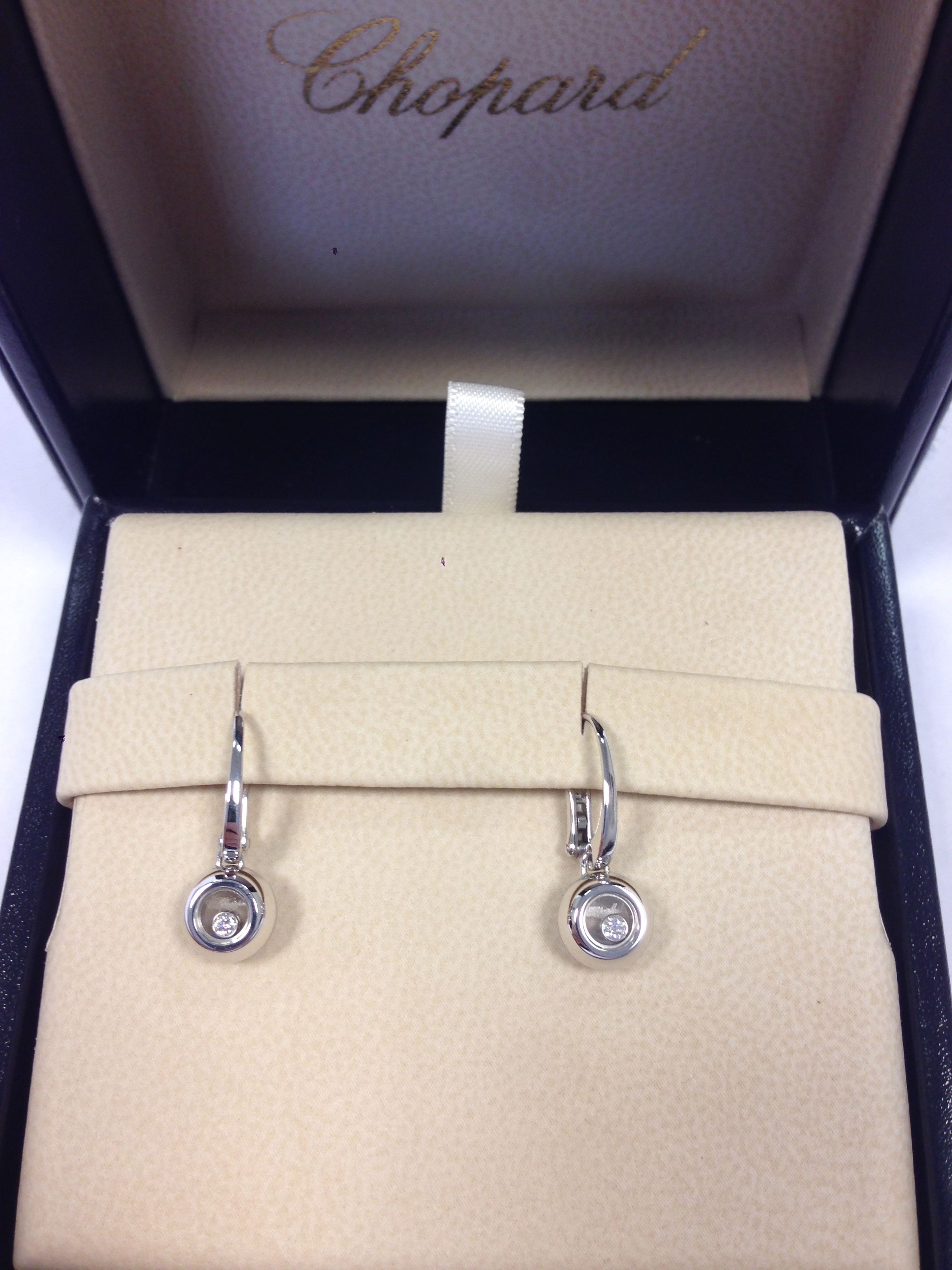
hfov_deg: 42.9
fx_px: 1210
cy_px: 635
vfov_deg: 55.4
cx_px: 476
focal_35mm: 33
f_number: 2.4
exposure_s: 1/25
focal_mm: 4.12
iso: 50
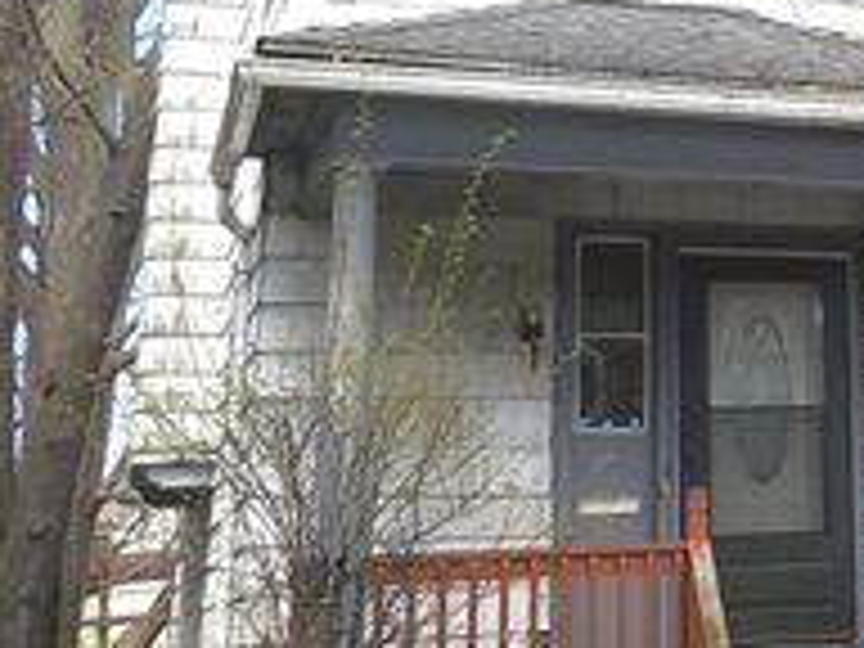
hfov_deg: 22.9
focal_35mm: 78
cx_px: 1048
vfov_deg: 18.5
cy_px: 20
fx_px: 1947
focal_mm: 4.1
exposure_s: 1/1000
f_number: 3.3
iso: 125
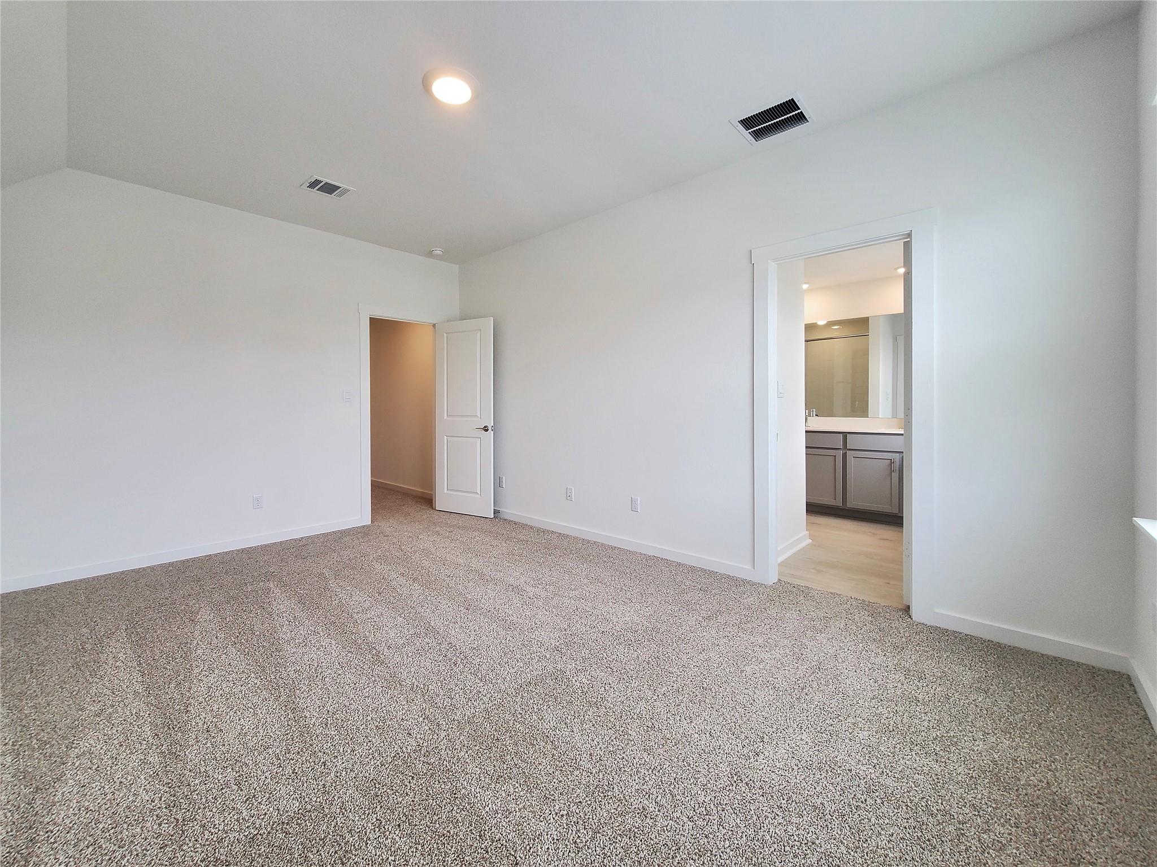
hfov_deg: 106.2
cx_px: 578
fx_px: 434
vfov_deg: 89.9
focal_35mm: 13
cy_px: 434
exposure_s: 1/60
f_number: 2.2
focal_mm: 1.8
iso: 80
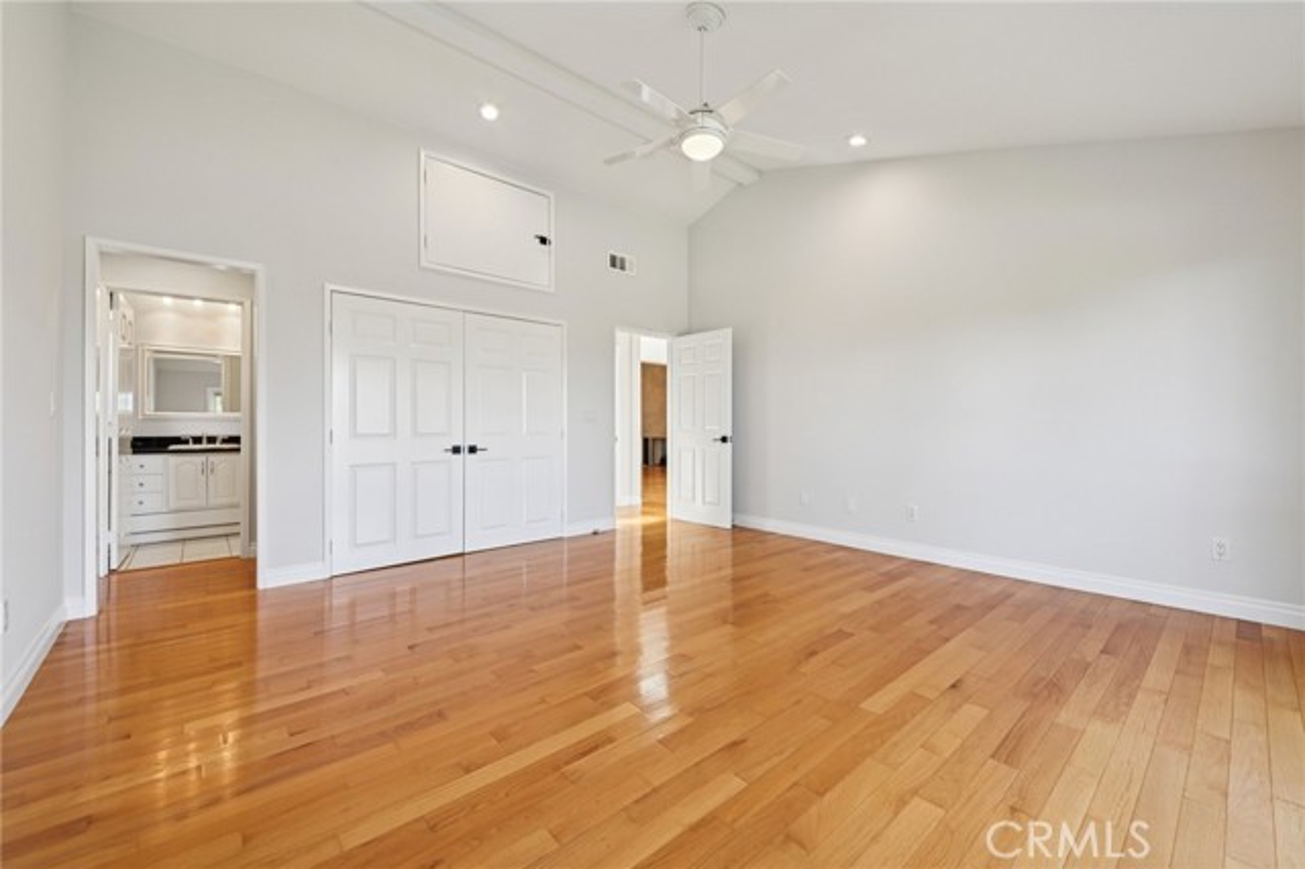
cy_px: 434
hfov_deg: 104.3
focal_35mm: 14
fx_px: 507
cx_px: 652
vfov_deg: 81.1
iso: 250
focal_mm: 14
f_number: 8
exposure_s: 1/20
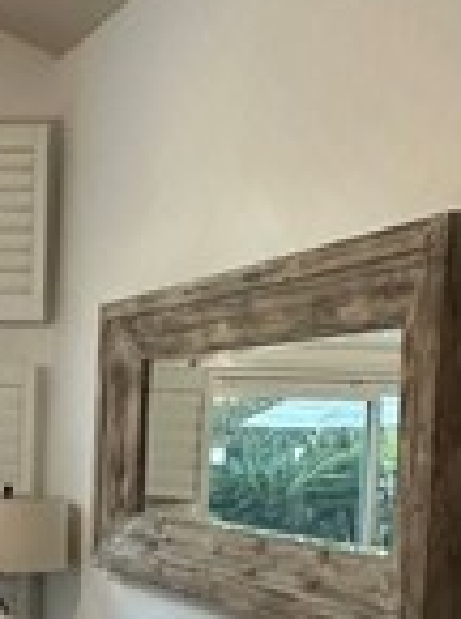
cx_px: -269
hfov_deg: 19.8
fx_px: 1106
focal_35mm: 62
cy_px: 487
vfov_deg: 30.6
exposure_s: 1/60
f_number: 2.2
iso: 320
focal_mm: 2.22
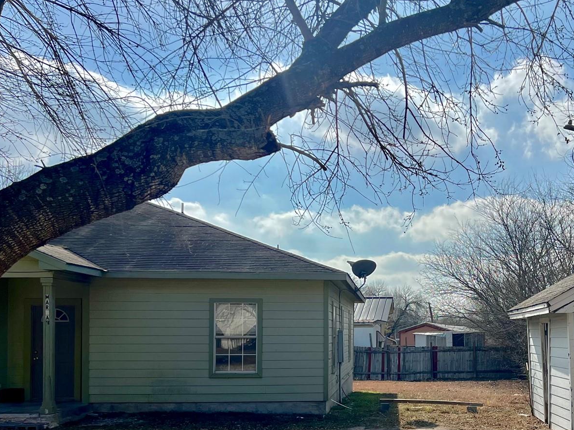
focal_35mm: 45
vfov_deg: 31.7
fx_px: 746
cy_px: 313
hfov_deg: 41.0
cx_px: 425
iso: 50
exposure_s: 1/10309
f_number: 1.5
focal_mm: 5.7
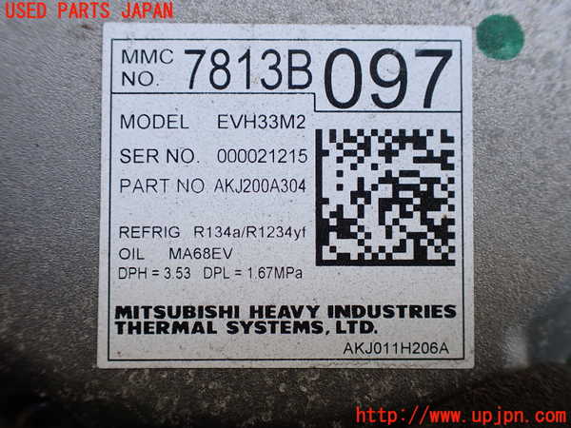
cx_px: 286
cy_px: 214
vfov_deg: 46.8
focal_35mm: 30
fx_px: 495
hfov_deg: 60.0
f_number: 2.3
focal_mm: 5.4
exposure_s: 1/125
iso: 100
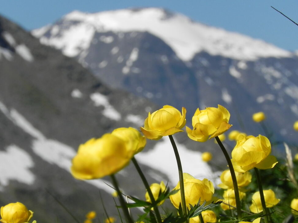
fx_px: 2341
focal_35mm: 272
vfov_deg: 5.5
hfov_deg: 7.3
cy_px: 120
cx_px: 139
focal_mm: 44
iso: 160
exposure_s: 1/632
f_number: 8
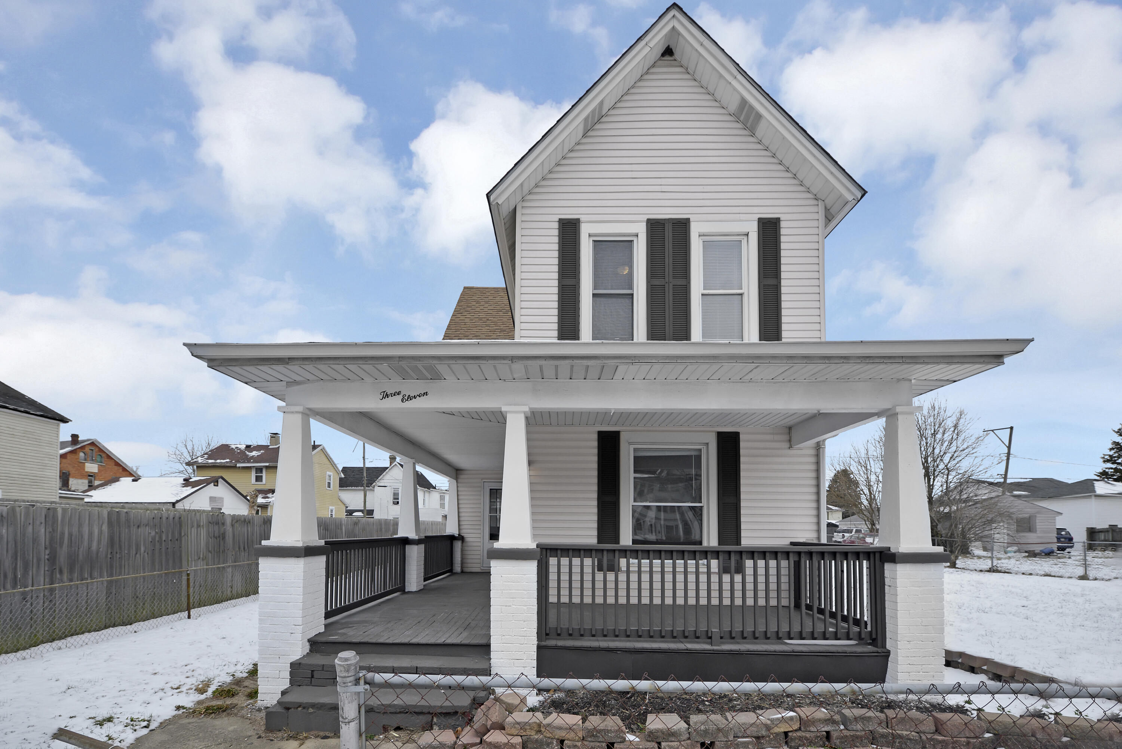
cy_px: 374
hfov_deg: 104.2
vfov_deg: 81.2
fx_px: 436
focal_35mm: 14
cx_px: 561
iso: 640
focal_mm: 14
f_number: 7.1
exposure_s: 1/1000
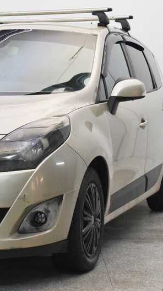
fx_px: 785
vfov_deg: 21.0
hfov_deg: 11.7
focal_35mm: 102
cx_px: 1
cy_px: 136
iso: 800
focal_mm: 38
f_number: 6.3
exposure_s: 1/80
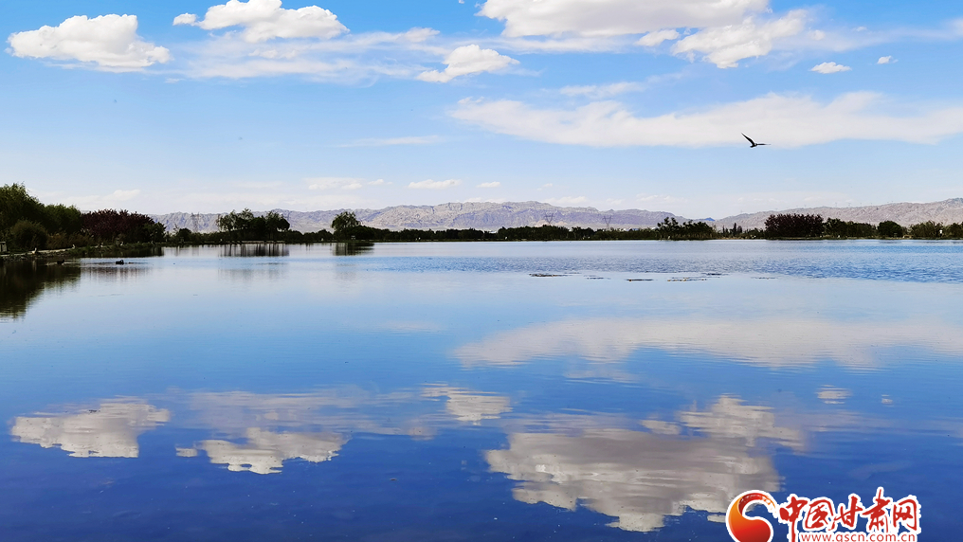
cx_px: 482
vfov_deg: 26.5
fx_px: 1149
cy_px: 228
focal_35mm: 45
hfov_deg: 45.5
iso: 50
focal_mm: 6.71
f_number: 1.9
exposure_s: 1/6803
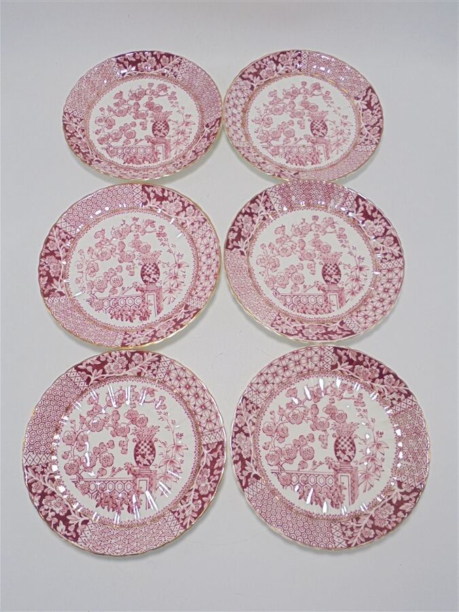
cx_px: 230
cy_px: 306
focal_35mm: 29
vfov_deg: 61.7
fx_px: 513
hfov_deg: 48.2
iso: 100
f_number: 3.7
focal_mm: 5.3
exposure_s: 1/100
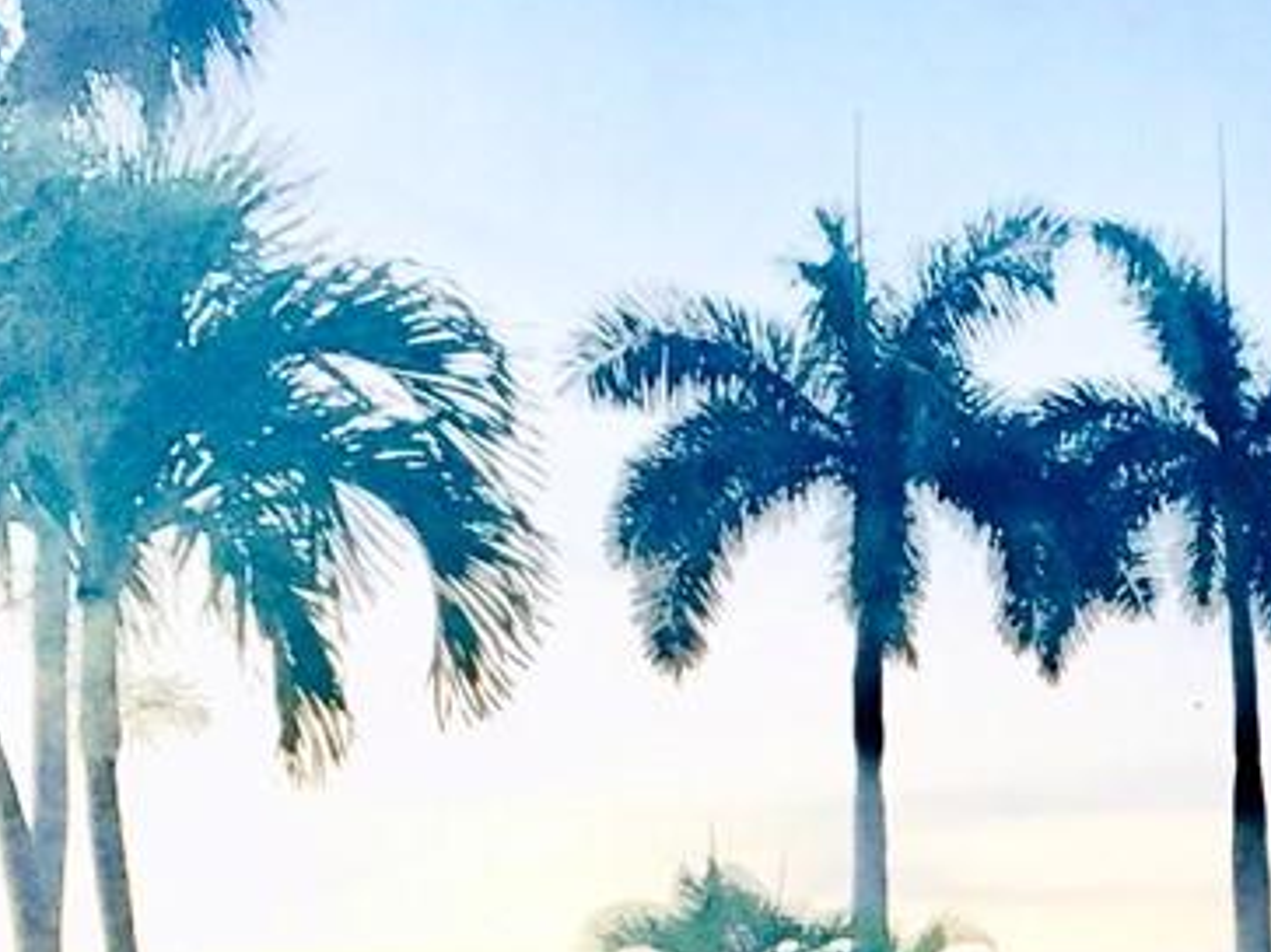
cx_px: 1324
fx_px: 4698
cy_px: 1522
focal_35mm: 128
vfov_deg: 11.0
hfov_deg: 15.1
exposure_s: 1/30
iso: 100
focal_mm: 4.15
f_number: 2.2
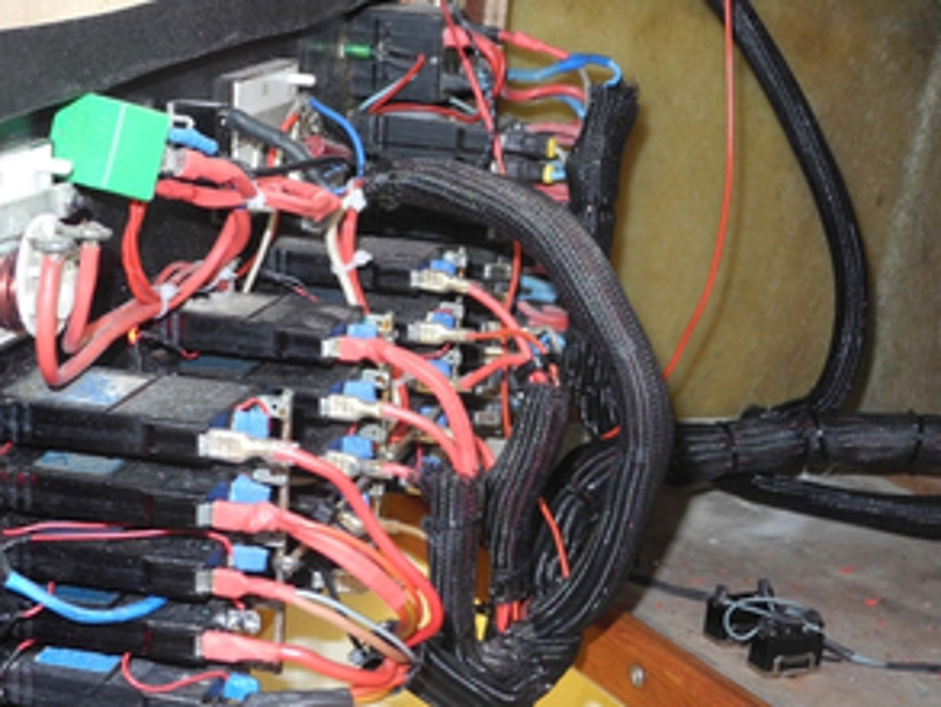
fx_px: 2040
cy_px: 402
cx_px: 482
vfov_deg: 19.6
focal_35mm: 75
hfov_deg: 26.0
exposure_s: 1/30
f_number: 3.5
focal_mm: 10.7
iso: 200
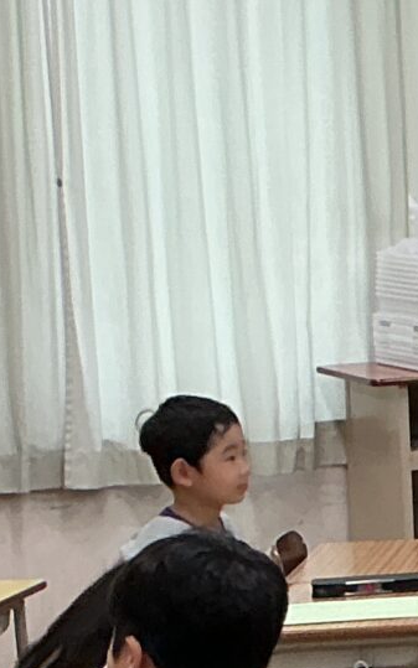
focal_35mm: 146
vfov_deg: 14.3
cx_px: 1477
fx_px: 2660
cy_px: 387
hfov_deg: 7.3
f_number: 1.8
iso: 64
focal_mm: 3
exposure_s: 1/60
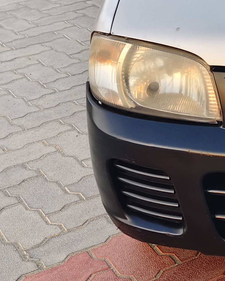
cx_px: 397
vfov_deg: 20.3
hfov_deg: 14.5
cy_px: 85
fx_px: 782
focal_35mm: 94
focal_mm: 5.56
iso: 91
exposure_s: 1/160
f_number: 1.88
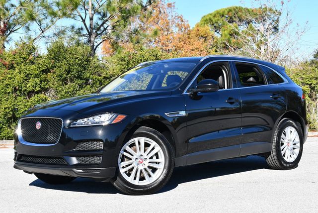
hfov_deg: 29.6
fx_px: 601
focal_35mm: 68
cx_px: 159
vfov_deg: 20.1
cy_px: 106
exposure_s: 1/250
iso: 140
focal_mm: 34
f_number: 8
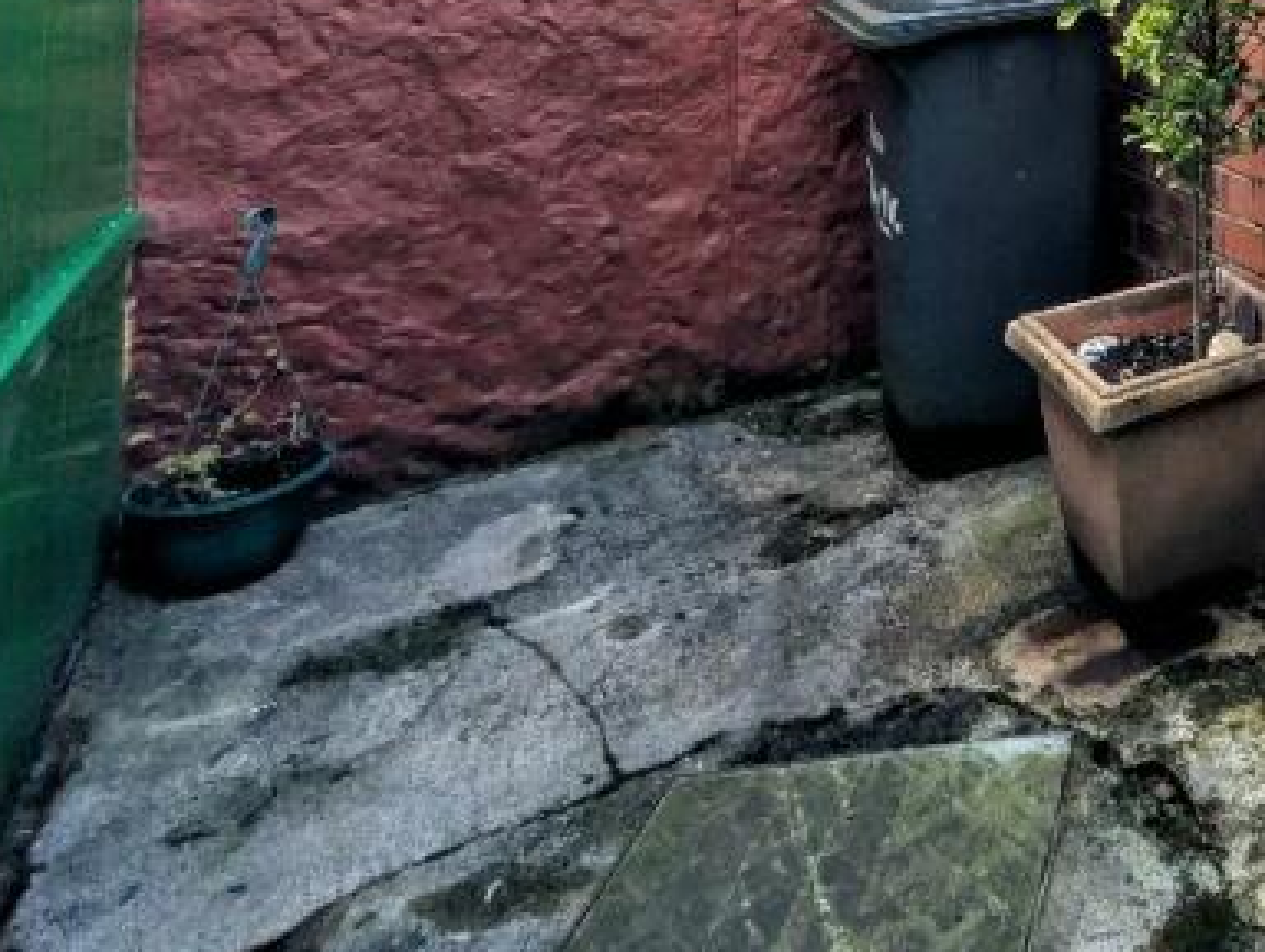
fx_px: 1171
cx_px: 1542
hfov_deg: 39.5
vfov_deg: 34.8
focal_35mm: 32
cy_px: -203
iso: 45
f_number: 1.7
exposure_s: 1/2227
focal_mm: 2.02
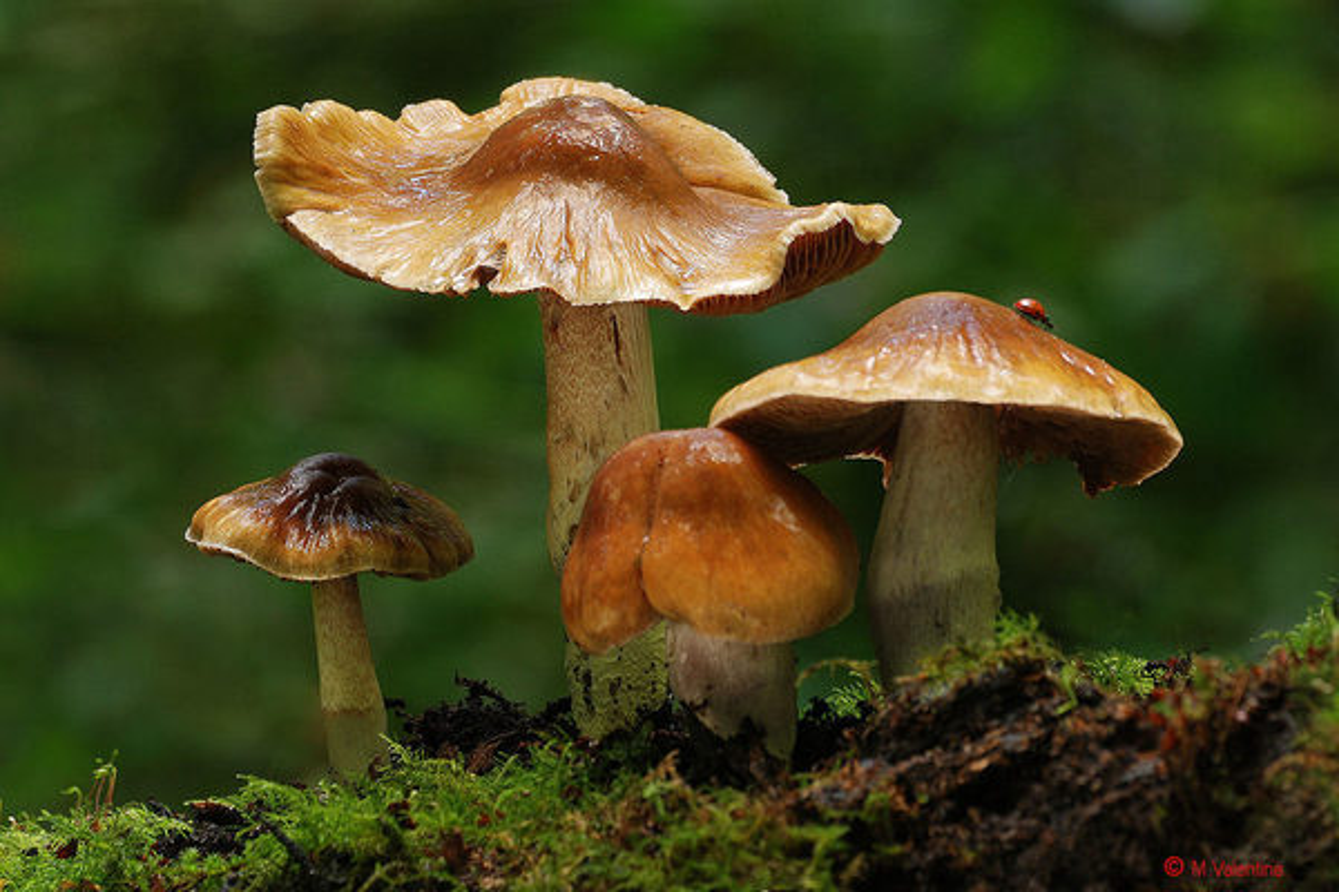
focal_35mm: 375
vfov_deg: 3.7
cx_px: 670
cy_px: 446
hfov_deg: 5.5
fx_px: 13947
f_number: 5.6
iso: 200
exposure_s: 1/10
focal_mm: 250
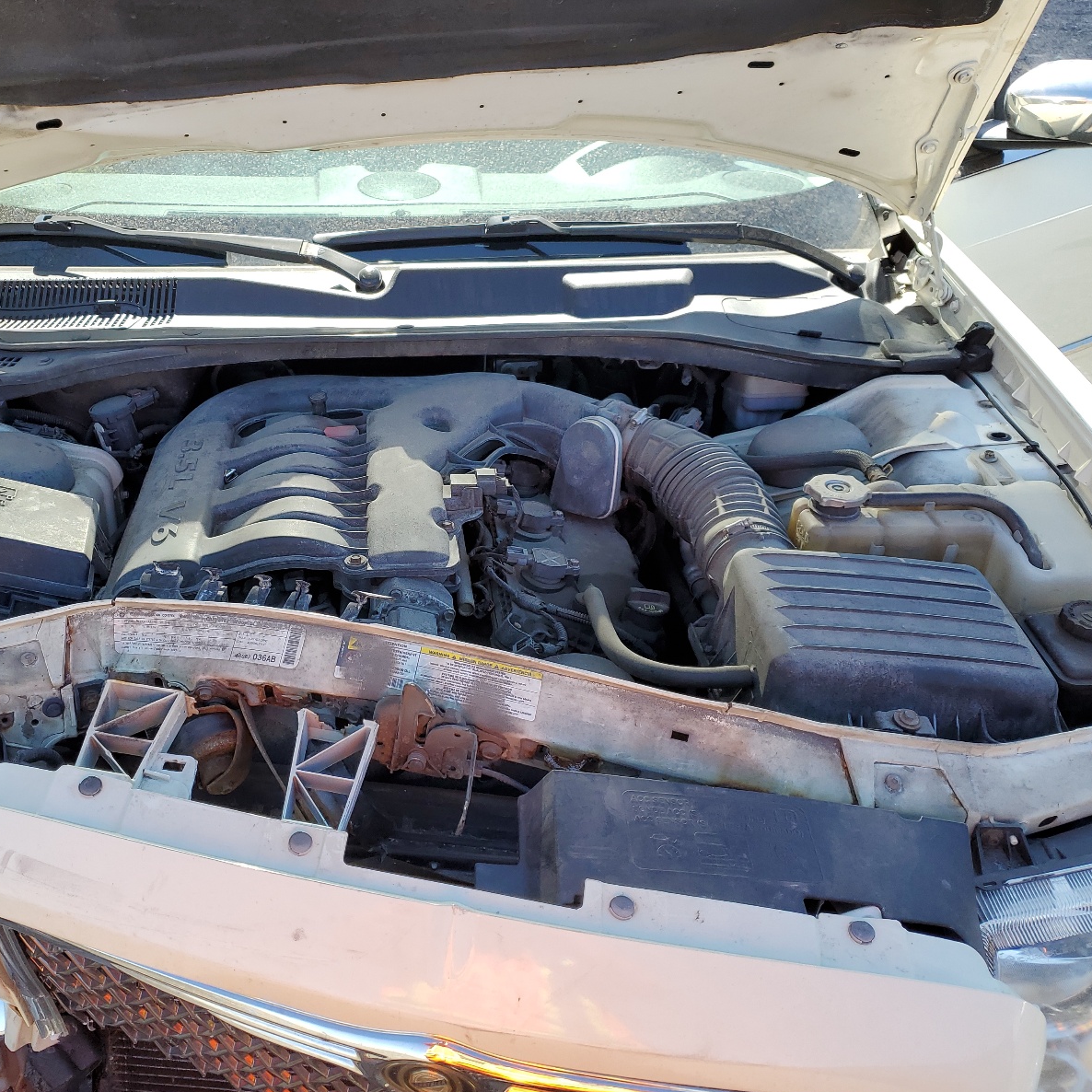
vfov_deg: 52.5
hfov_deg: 51.9
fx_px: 1106
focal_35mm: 31
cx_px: 399
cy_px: 552
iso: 50
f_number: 1.5
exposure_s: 1/588
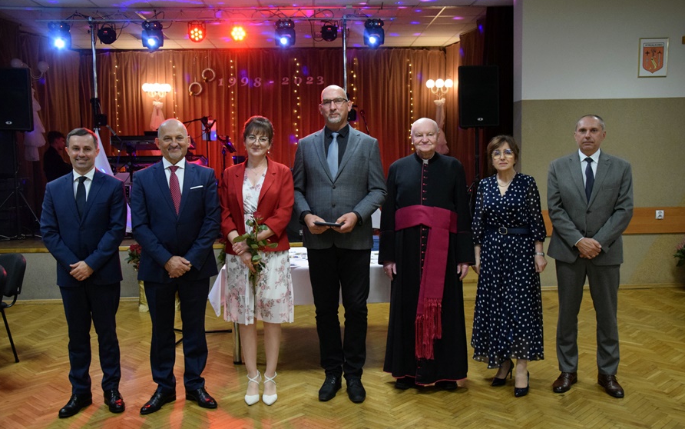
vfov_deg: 34.5
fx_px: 691
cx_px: 343
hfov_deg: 52.7
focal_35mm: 37
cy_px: 219
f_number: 3.8
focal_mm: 24
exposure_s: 1/100
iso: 3200
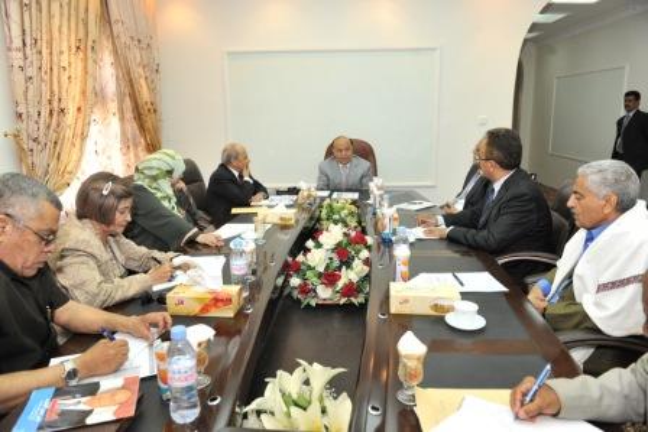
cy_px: 216
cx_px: 324
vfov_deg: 53.2
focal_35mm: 24
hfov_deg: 73.7
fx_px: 432
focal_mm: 24
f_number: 4.5
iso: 400
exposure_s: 1/60
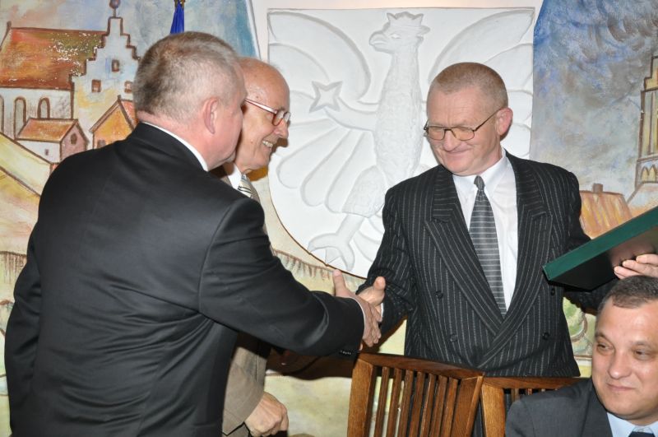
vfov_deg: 21.5
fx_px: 1150
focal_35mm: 63
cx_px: 329
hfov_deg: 31.9
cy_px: 218
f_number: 6.3
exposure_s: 1/60
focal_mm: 42
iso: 1000
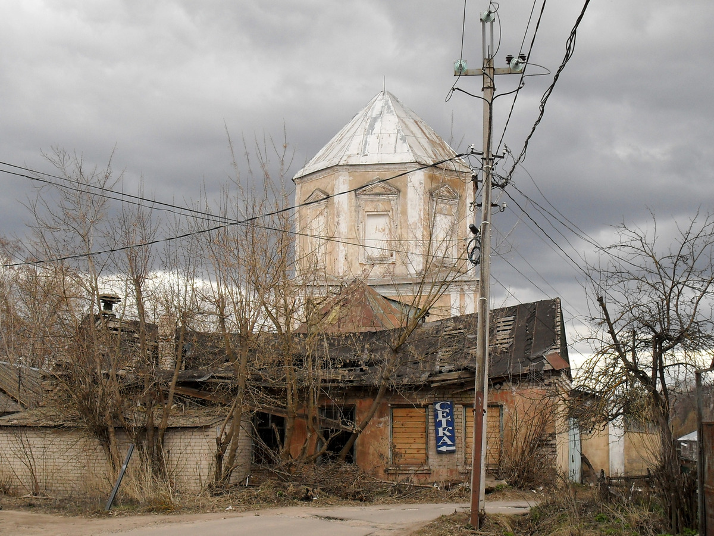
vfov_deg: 24.4
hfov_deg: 32.2
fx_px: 1238
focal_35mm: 60
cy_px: 268
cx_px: 357
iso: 80
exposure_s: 1/250
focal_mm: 9.9
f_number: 3.4
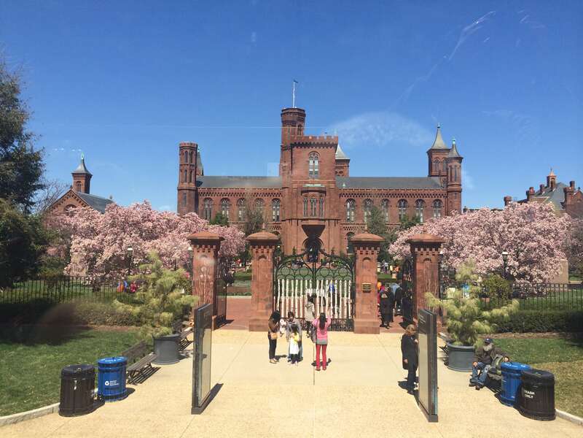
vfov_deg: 46.8
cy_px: 219
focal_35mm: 30
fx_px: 505
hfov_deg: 60.0
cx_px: 292
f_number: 2.2
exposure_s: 1/2415
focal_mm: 4.12
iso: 32
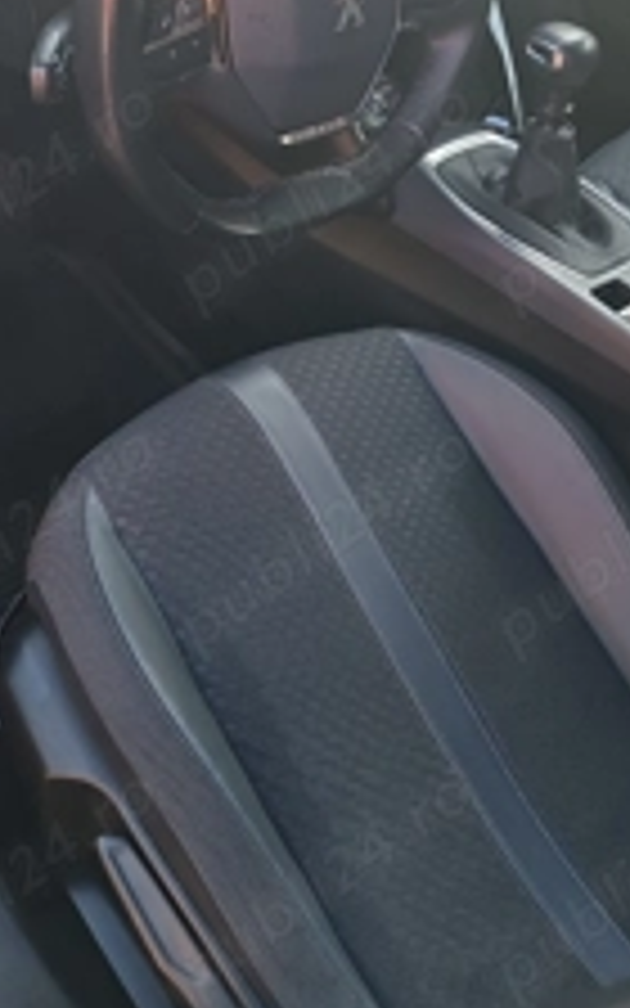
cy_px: 270
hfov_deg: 25.1
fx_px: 1401
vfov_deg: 38.7
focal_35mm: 51
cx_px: 166
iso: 125
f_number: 1.9
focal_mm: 6.12
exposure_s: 1/100
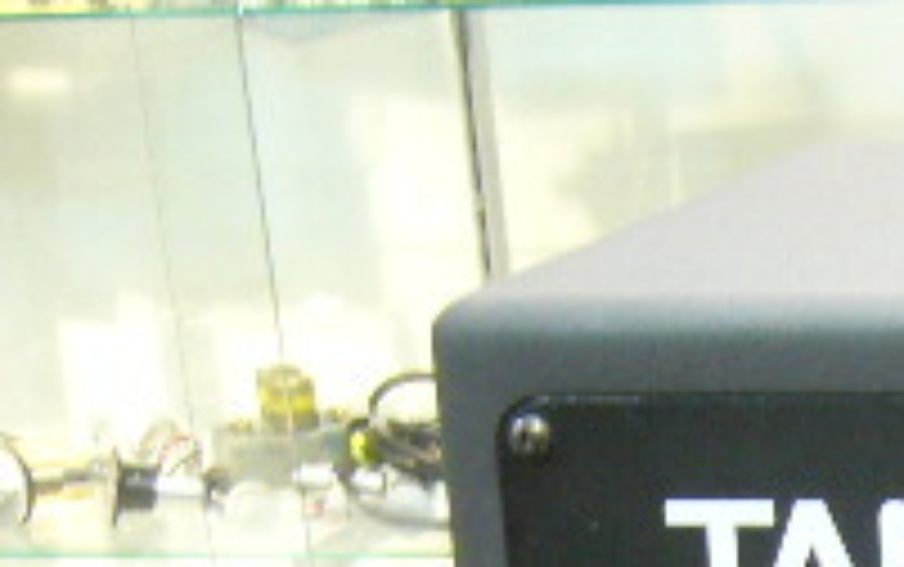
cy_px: 972
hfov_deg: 16.4
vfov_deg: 10.5
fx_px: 2910
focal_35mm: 118
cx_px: 1286
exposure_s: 1/8
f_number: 2.8
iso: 200
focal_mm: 5.8
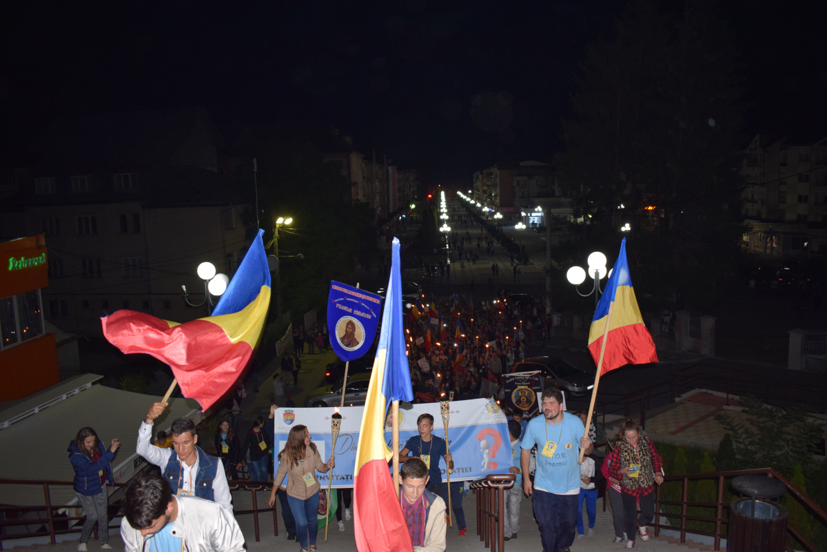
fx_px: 689
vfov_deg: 43.6
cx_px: 414
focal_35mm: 30
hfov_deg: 61.9
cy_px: 276
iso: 900
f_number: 3.5
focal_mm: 20
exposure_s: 1/60
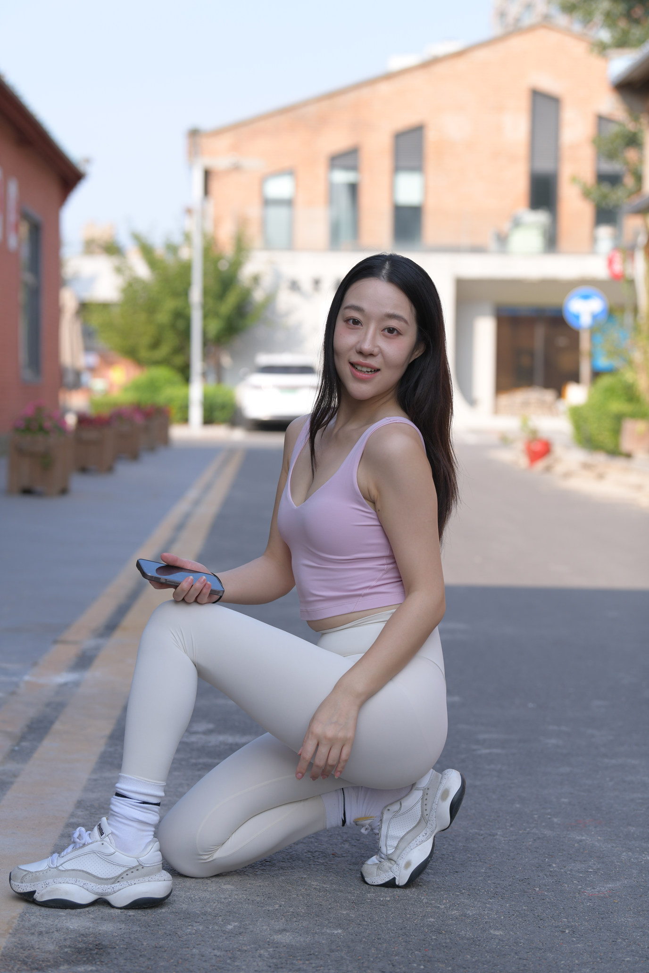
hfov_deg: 16.1
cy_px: 486
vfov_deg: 23.9
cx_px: 324
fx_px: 2298
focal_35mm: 85
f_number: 4
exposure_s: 1/1000
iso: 250
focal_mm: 85
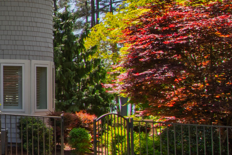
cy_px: 62
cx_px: -196
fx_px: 451
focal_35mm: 70
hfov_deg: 20.0
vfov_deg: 19.4
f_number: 8
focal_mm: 12
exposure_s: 1/50
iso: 100
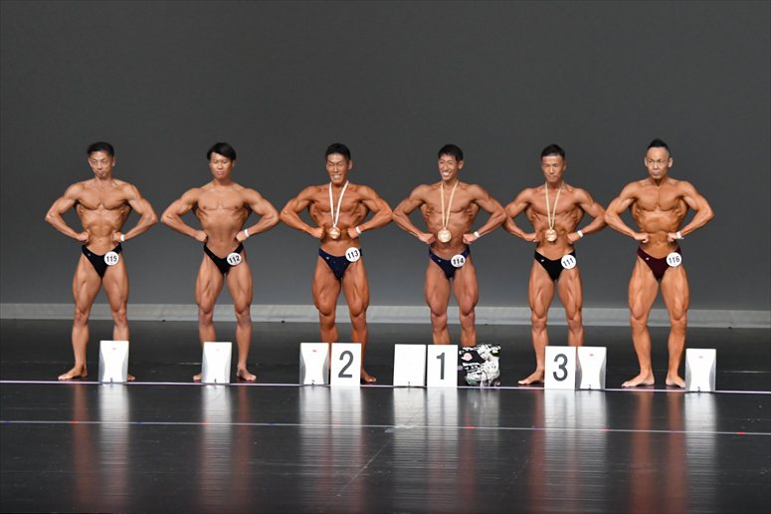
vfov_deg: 6.8
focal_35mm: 202
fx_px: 4324
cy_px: 257
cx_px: 386
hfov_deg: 10.2
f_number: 5.6
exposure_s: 1/400
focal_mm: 135
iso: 5000
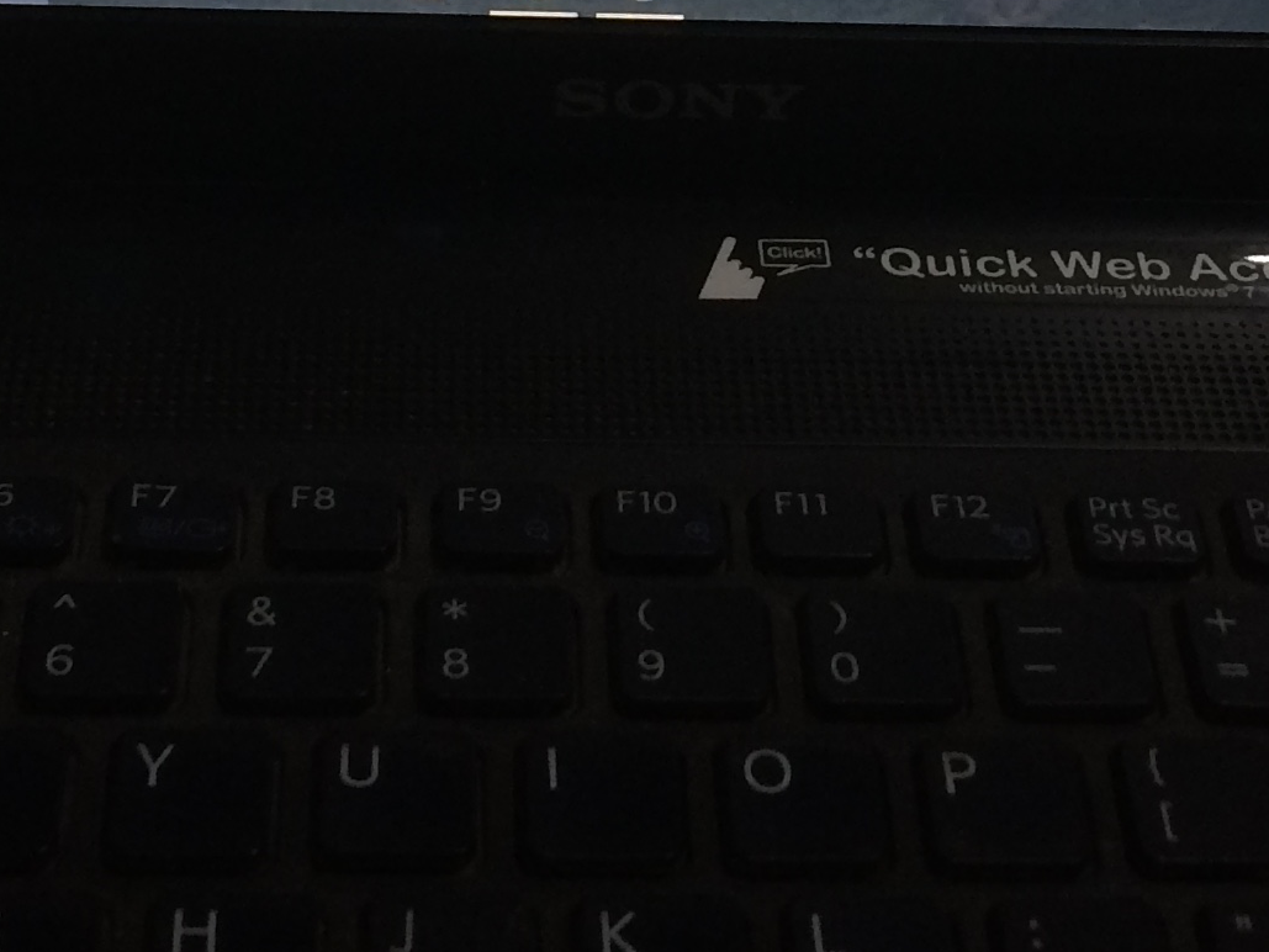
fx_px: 3373
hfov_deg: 21.3
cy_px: -48
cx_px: 608
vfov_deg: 15.7
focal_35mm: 92
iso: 100
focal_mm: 4.15
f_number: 2.2
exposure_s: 1/33
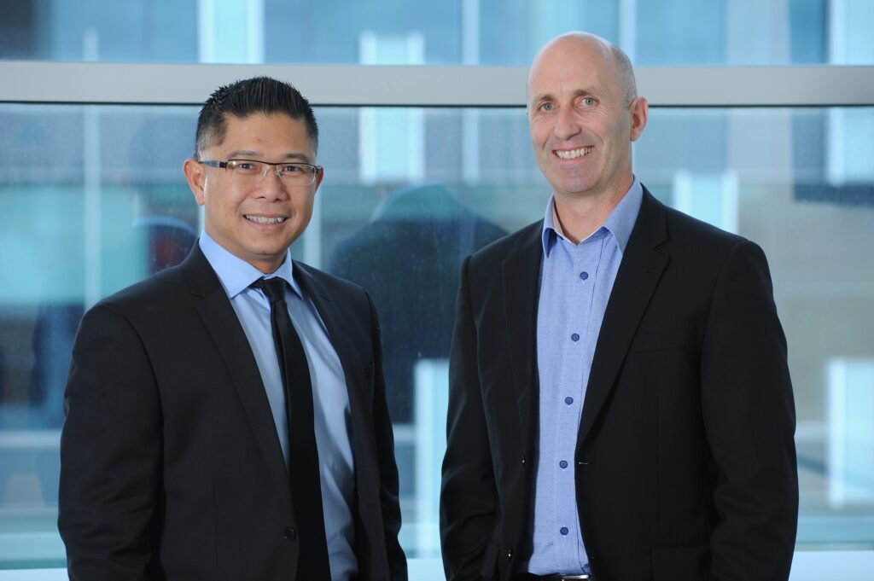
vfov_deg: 11.4
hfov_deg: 17.1
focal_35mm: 120
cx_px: 437
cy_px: 290
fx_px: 2911
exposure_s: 1/125
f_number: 4.5
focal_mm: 120
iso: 200
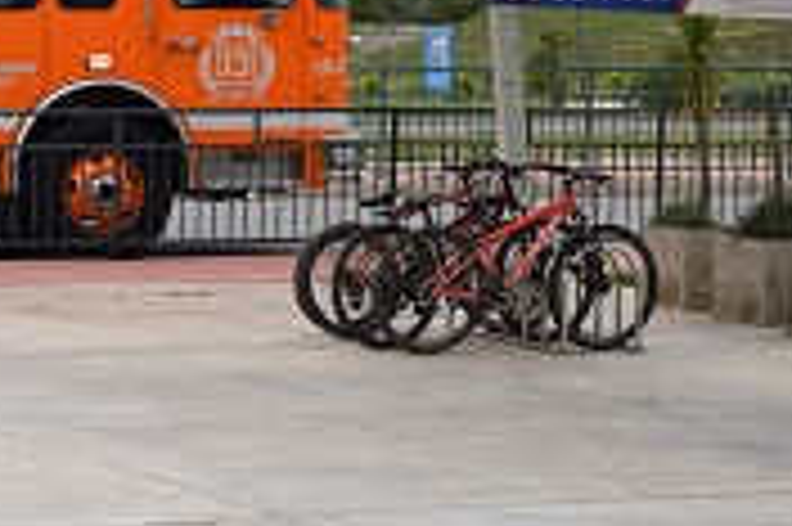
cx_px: -88
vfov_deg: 6.9
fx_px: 4378
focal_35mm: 199
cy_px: 97
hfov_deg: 10.2
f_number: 9
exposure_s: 1/320
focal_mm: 55
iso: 200
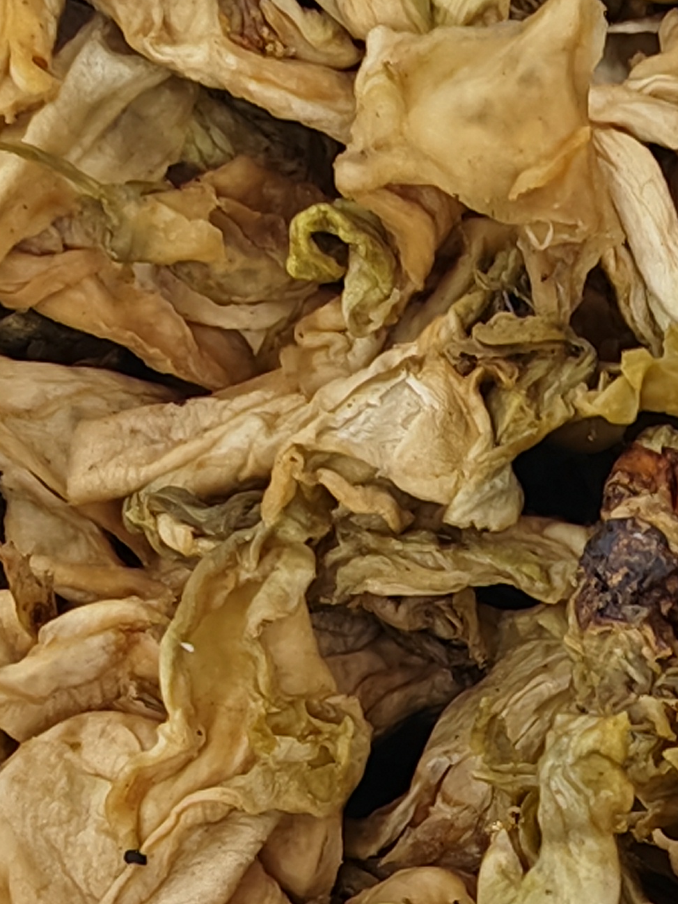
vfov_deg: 22.9
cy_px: 898
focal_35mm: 82
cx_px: 903
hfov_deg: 16.9
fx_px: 2142
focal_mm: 1.82
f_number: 2
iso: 50
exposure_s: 1/93
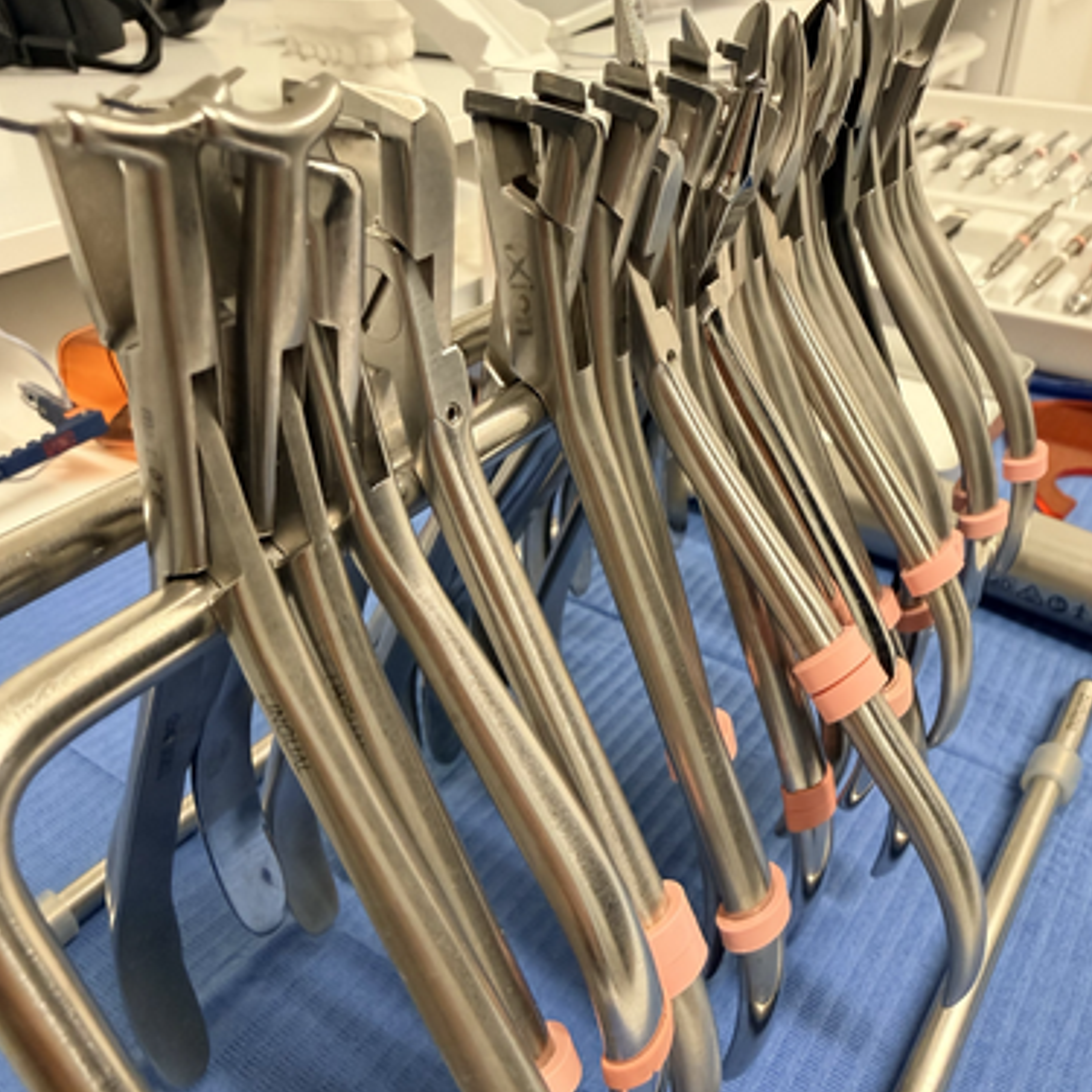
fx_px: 1035
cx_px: 547
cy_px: 629
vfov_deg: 55.4
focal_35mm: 29
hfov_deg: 55.6
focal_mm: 2.22
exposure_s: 1/100
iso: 320
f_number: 2.2
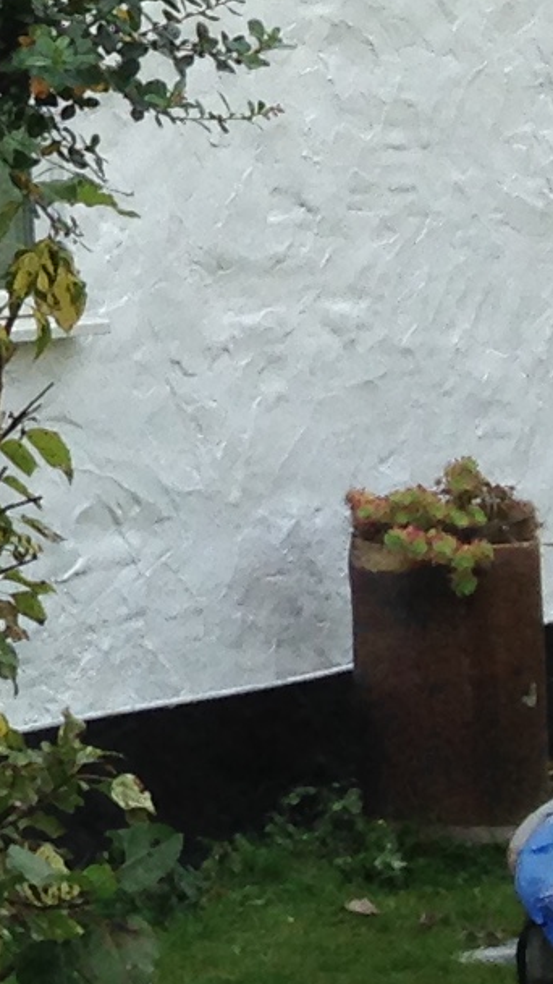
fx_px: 5031
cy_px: -53
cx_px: -1271
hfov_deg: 5.7
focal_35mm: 193
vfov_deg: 11.0
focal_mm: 4.12
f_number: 2.4
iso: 50
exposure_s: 1/507
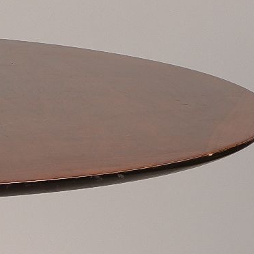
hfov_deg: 10.6
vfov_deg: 12.7
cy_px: 144
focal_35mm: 137
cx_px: -393
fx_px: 1137
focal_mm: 20.3
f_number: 6.4
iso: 100
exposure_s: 1/5
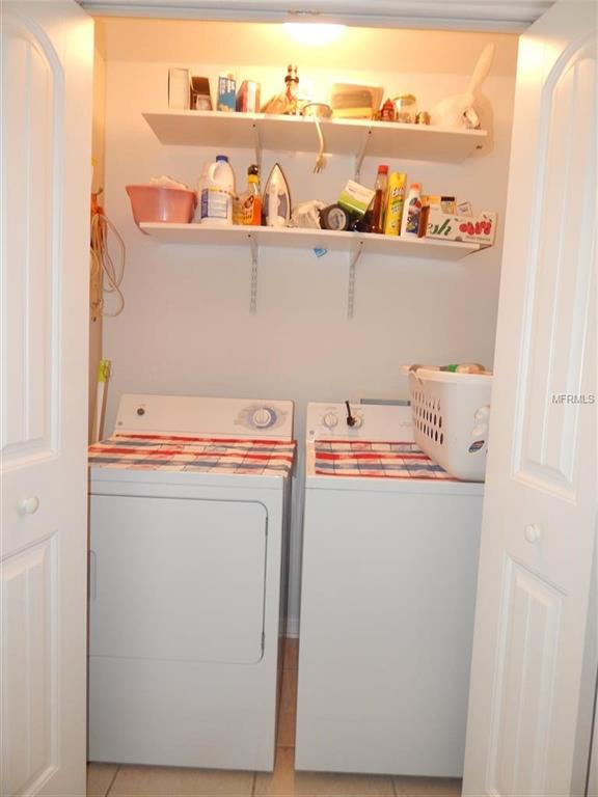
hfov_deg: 58.9
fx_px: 530
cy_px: 398
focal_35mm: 23
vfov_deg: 73.9
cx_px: 299
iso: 200
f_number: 3
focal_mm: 4
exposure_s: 1/30
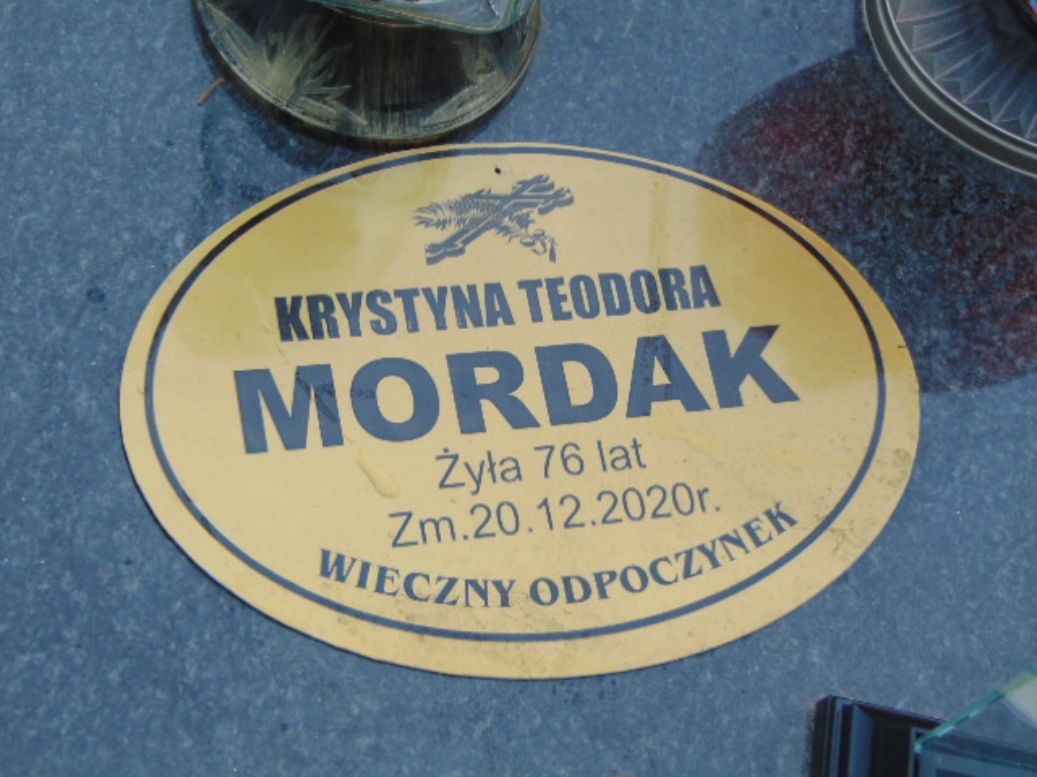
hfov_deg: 27.4
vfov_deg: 20.7
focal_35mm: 71
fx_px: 2127
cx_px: 518
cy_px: 388
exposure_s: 1/250
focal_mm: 12.8
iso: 80
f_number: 3.7
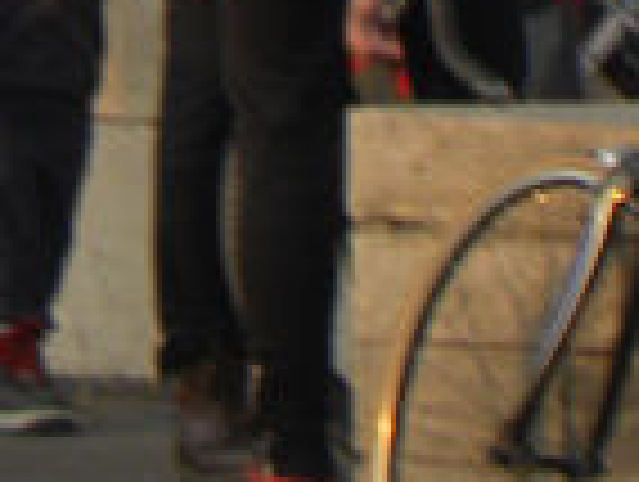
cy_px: -1009
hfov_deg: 1.5
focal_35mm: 1295
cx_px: -18
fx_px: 23946
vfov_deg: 1.1
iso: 64
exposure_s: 1/40
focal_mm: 32.7
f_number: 5
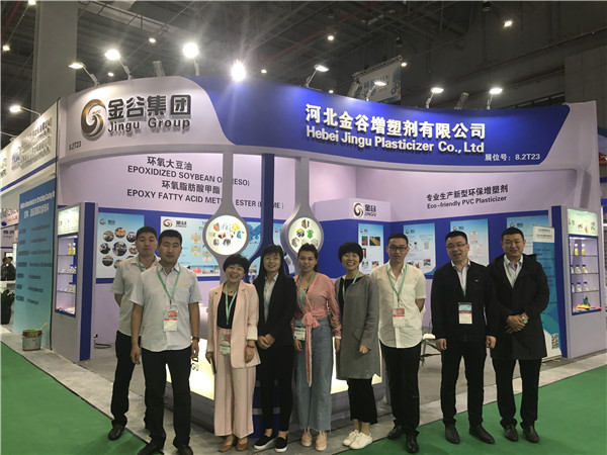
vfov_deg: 49.7
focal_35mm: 28
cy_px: 228
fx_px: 491
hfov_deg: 63.4
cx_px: 304
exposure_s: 1/49
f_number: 1.8
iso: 25
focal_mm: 3.99
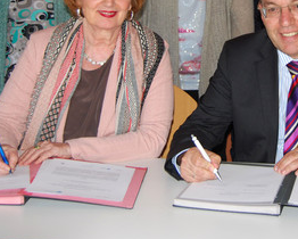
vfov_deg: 18.9
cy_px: 5
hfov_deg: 23.8
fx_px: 699
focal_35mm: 79
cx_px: 233
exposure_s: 1/60
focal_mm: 23
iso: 200
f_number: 3.8
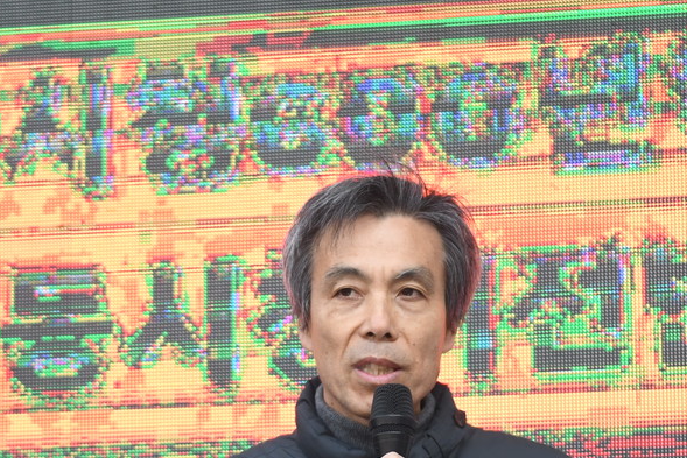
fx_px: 4352
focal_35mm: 228
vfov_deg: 6.0
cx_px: 265
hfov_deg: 9.0
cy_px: 414
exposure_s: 1/1600
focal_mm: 70
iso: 800
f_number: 3.2
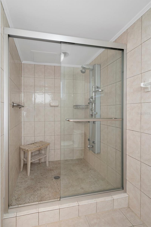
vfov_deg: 93.3
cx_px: 76
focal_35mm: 17
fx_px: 107
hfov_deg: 70.4
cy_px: 114
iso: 320
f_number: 8
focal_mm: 17
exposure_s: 1/1.67
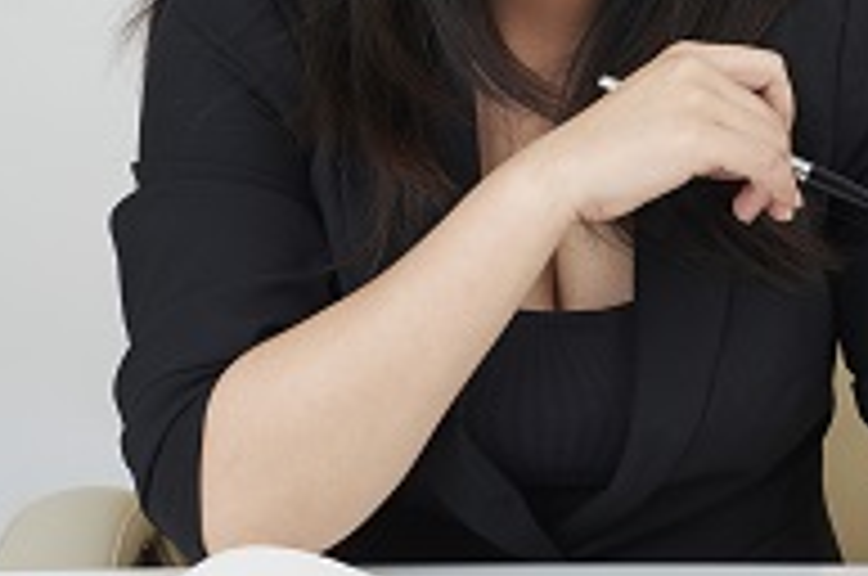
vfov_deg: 7.3
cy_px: 130
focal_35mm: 187
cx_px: 589
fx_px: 4501
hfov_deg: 11.0
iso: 160
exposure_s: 1/125
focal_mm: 60
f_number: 7.1
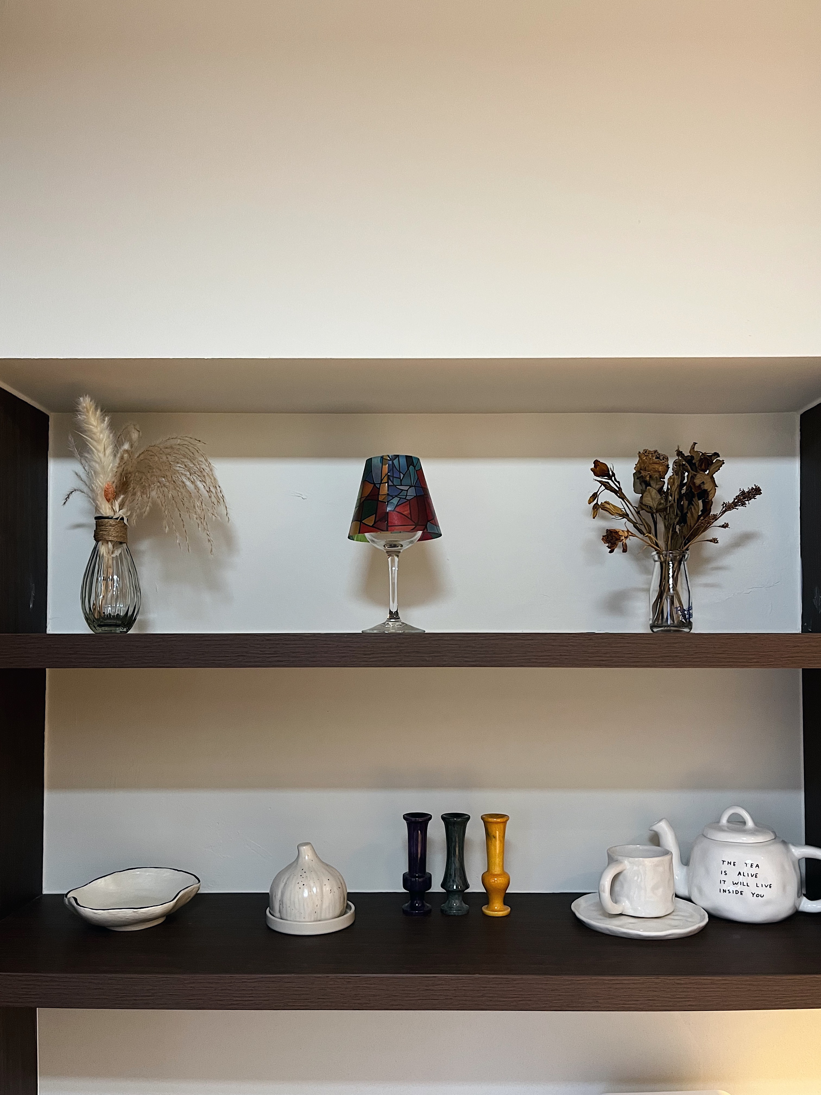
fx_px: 822
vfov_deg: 67.3
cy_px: 548
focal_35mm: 26
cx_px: 410
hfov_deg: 53.1
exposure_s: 1/50
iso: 200
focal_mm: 5.1
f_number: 1.6
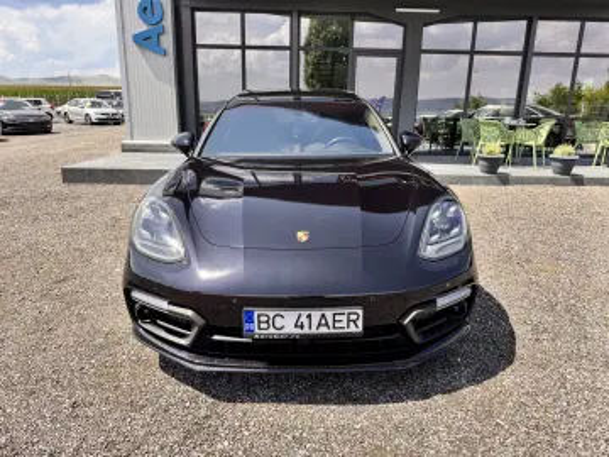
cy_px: 228
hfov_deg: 71.6
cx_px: 304
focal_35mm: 24
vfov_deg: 56.8
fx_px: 422
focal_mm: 6.76
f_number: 1.78
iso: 80
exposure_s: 1/2041
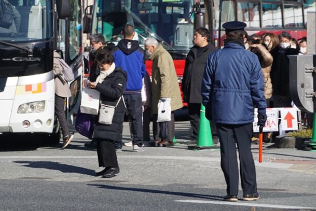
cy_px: 36
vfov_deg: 6.1
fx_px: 1994
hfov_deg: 9.0
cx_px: 77
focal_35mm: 227
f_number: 8
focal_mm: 90
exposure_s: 1/320
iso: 100
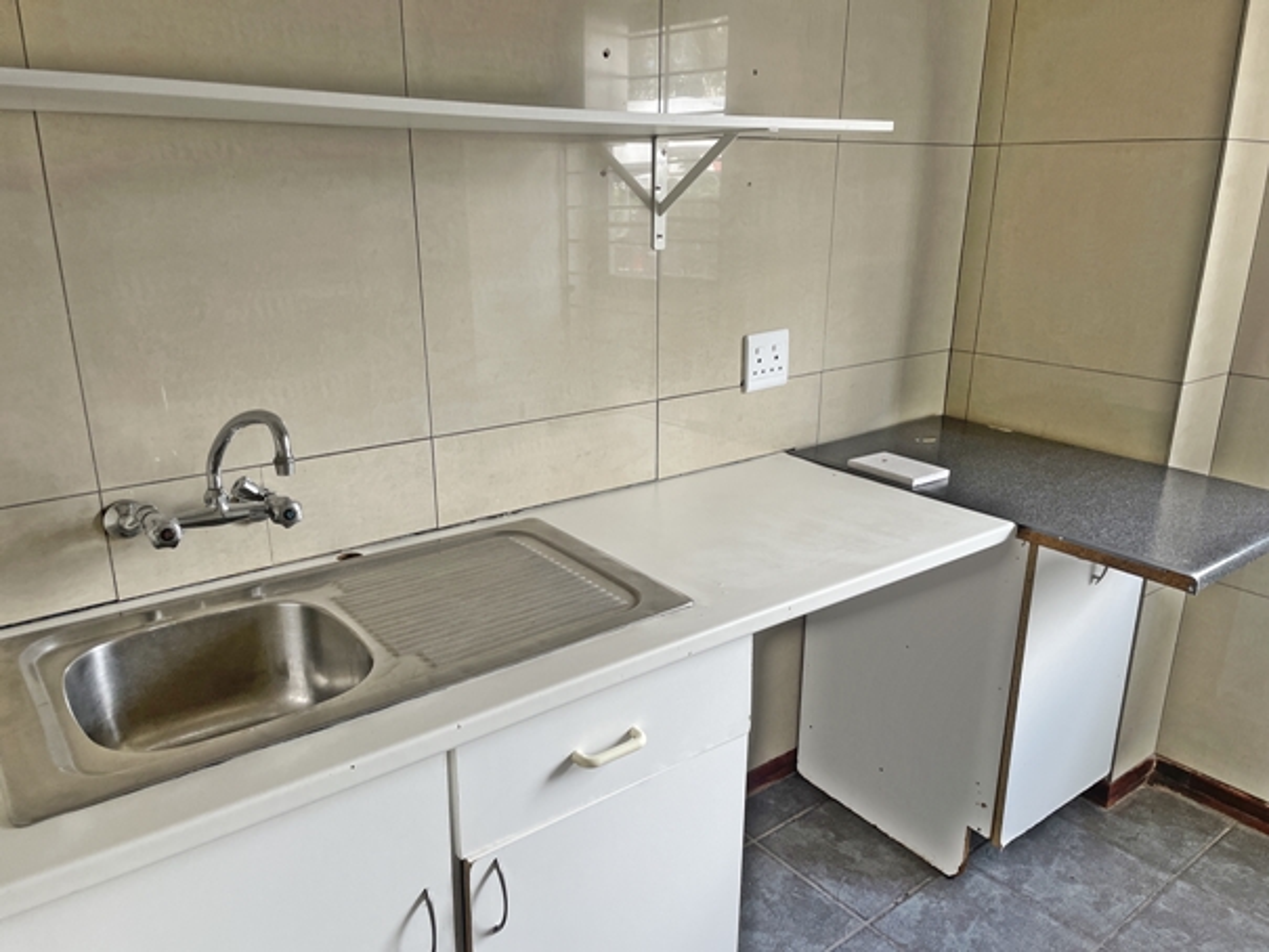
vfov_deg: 53.1
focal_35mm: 26
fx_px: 953
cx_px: 634
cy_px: 476
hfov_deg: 67.3
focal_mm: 4.2
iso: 100
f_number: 1.6
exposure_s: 1/121
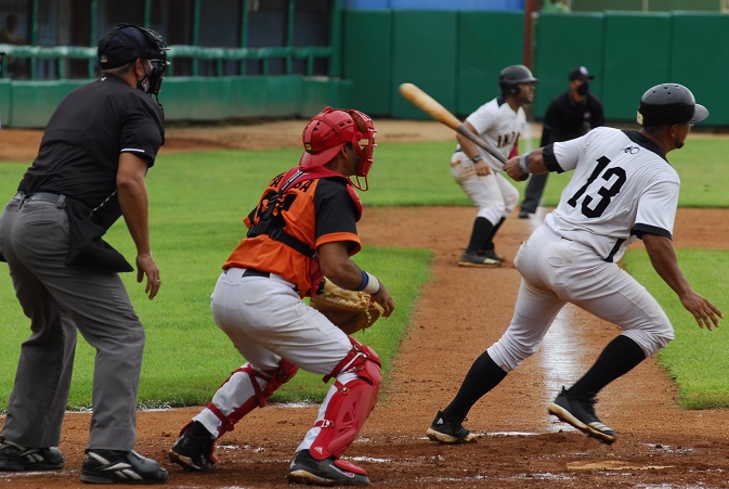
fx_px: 6328
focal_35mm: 312
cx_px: 376
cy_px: 249
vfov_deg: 4.4
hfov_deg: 6.6
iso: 100
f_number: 5.6
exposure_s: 1/250
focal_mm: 200
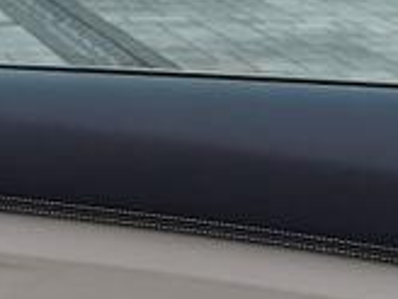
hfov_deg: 13.6
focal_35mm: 144
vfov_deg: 10.3
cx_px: 36
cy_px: 208
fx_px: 1656
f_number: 6.3
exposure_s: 1/160
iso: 100
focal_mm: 24
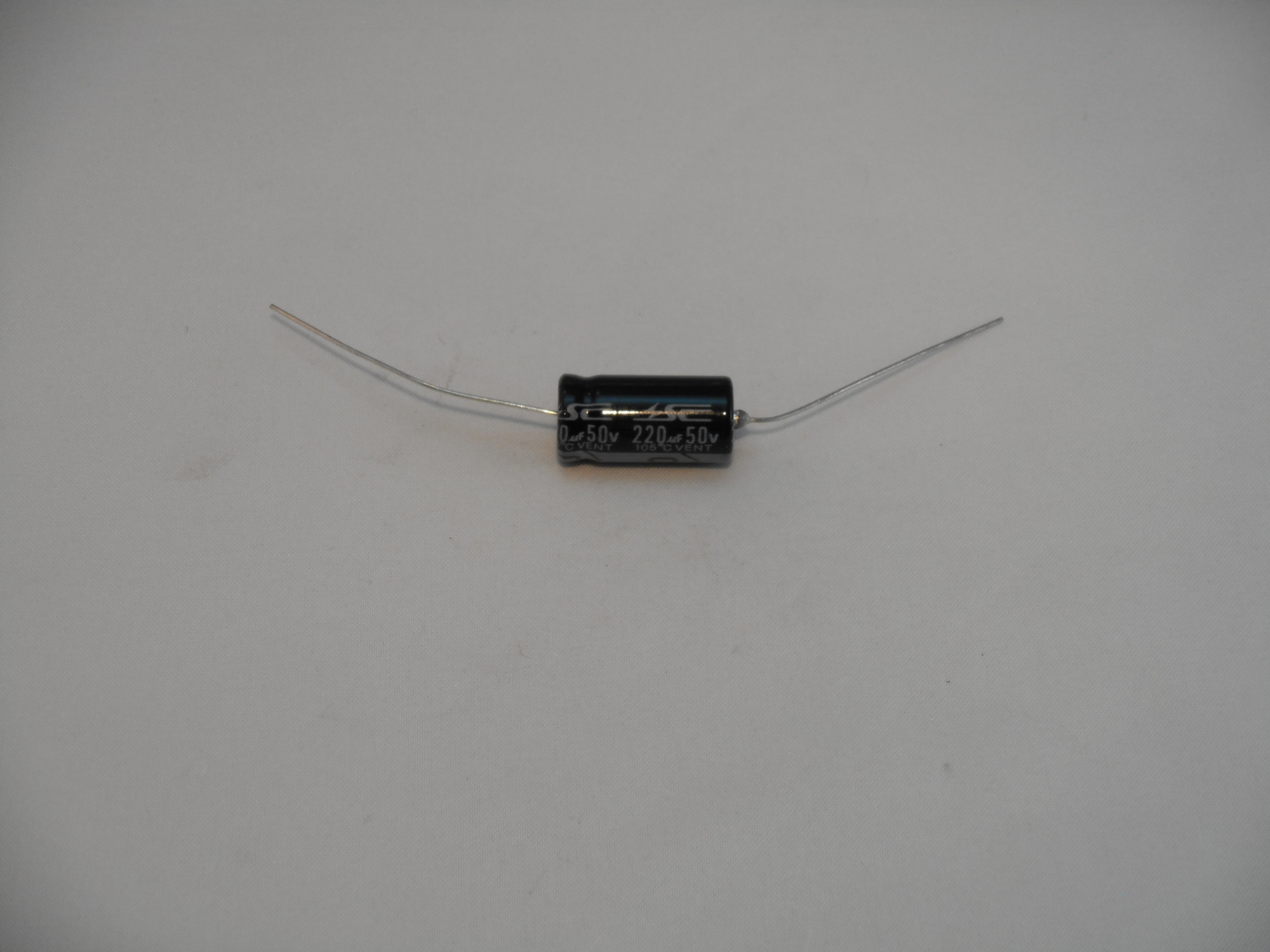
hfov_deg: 19.3
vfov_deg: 14.5
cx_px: 635
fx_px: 3742
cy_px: 476
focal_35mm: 102
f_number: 5.8
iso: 160
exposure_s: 1/60
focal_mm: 18.2
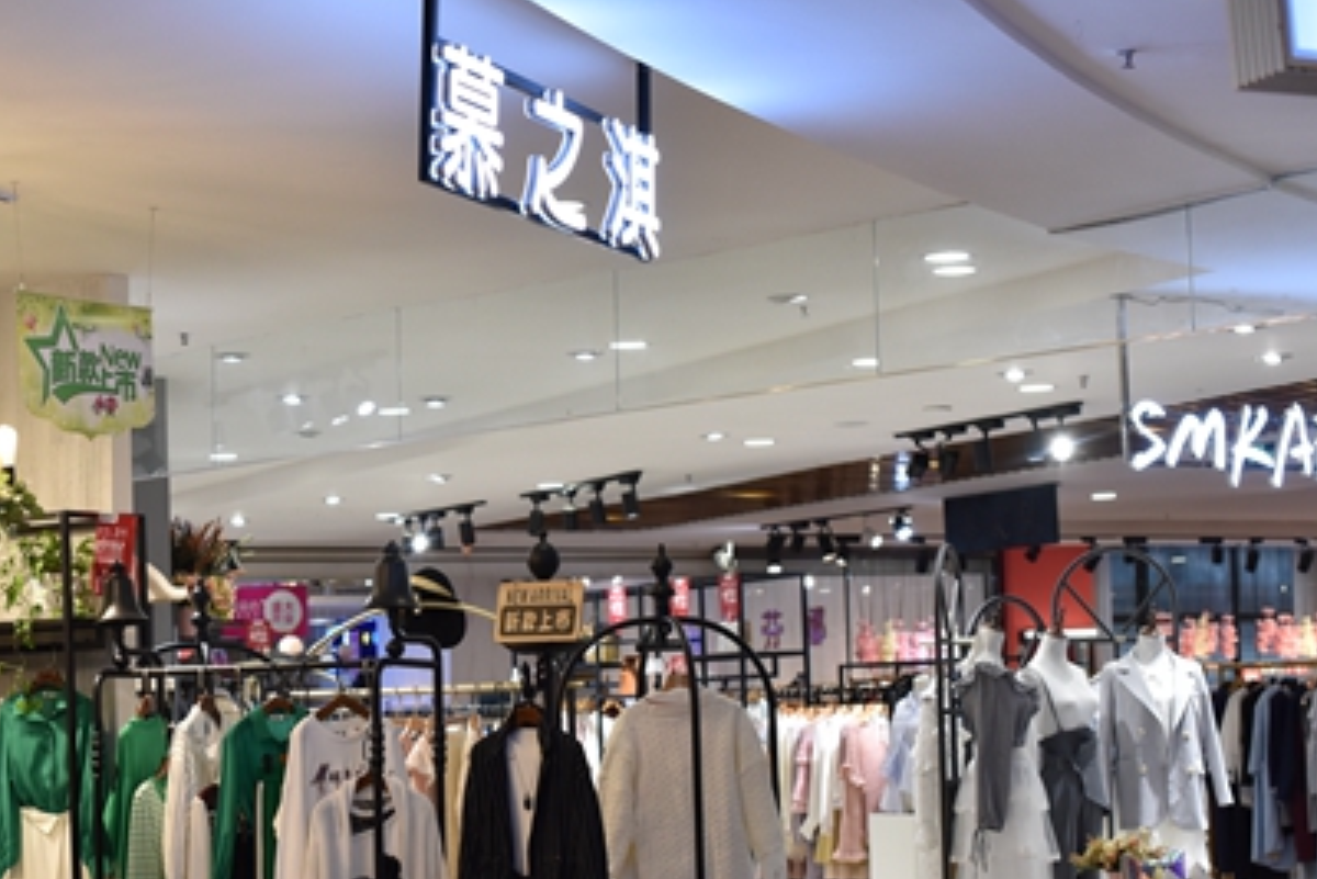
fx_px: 2745
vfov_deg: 18.2
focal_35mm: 75
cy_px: 583
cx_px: 412
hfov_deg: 26.8
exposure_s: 1/500
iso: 1600
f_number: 3.5
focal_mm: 50
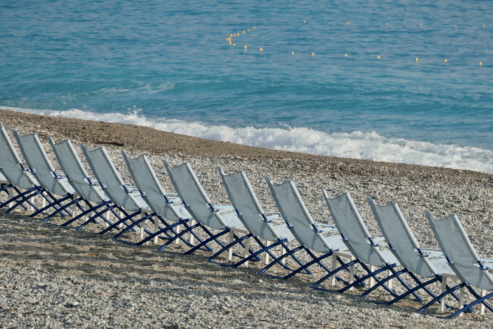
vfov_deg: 3.8
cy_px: 164
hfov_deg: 5.7
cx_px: 246
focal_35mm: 360
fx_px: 4930
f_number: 6.4
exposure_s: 1/800
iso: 200
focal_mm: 132
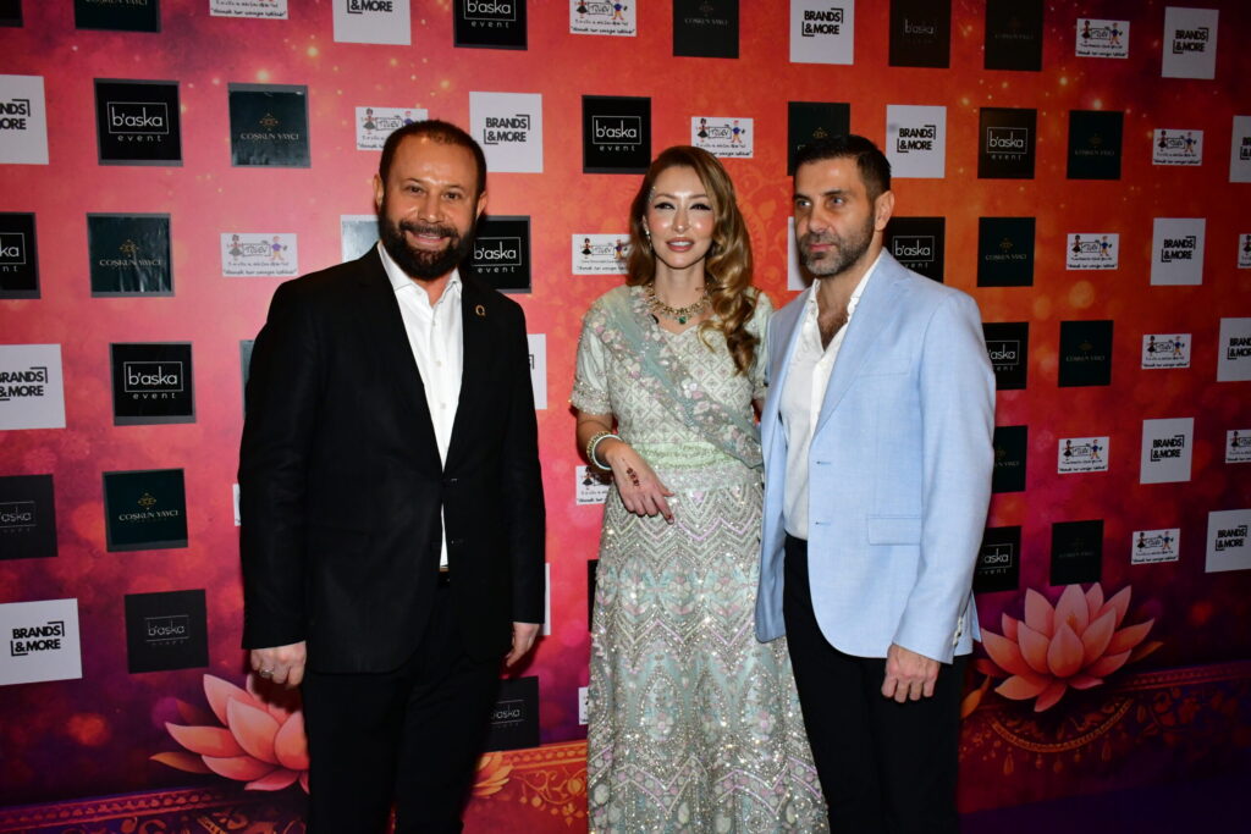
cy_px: 417
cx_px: 626
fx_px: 1147
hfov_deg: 57.2
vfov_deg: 40.0
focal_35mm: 33
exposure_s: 1/160
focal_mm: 22
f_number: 16
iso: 3200
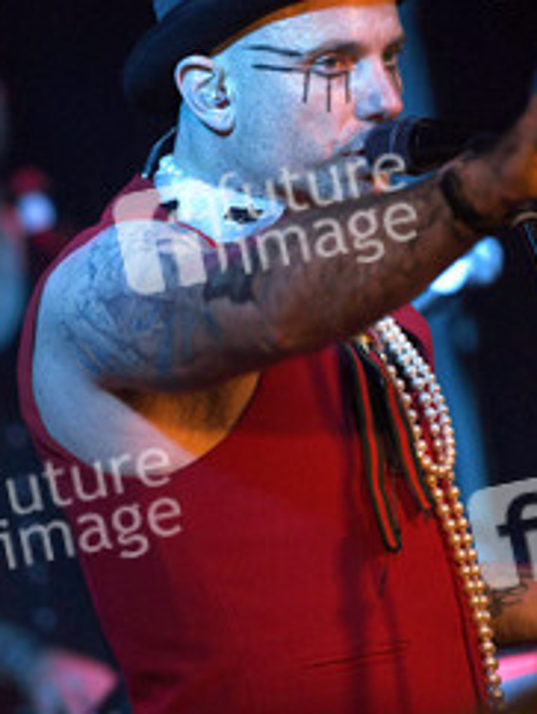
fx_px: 6545
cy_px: 372
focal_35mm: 317
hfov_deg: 4.7
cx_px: 351
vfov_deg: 6.2
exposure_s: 1/160
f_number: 3.2
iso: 2500
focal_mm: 200
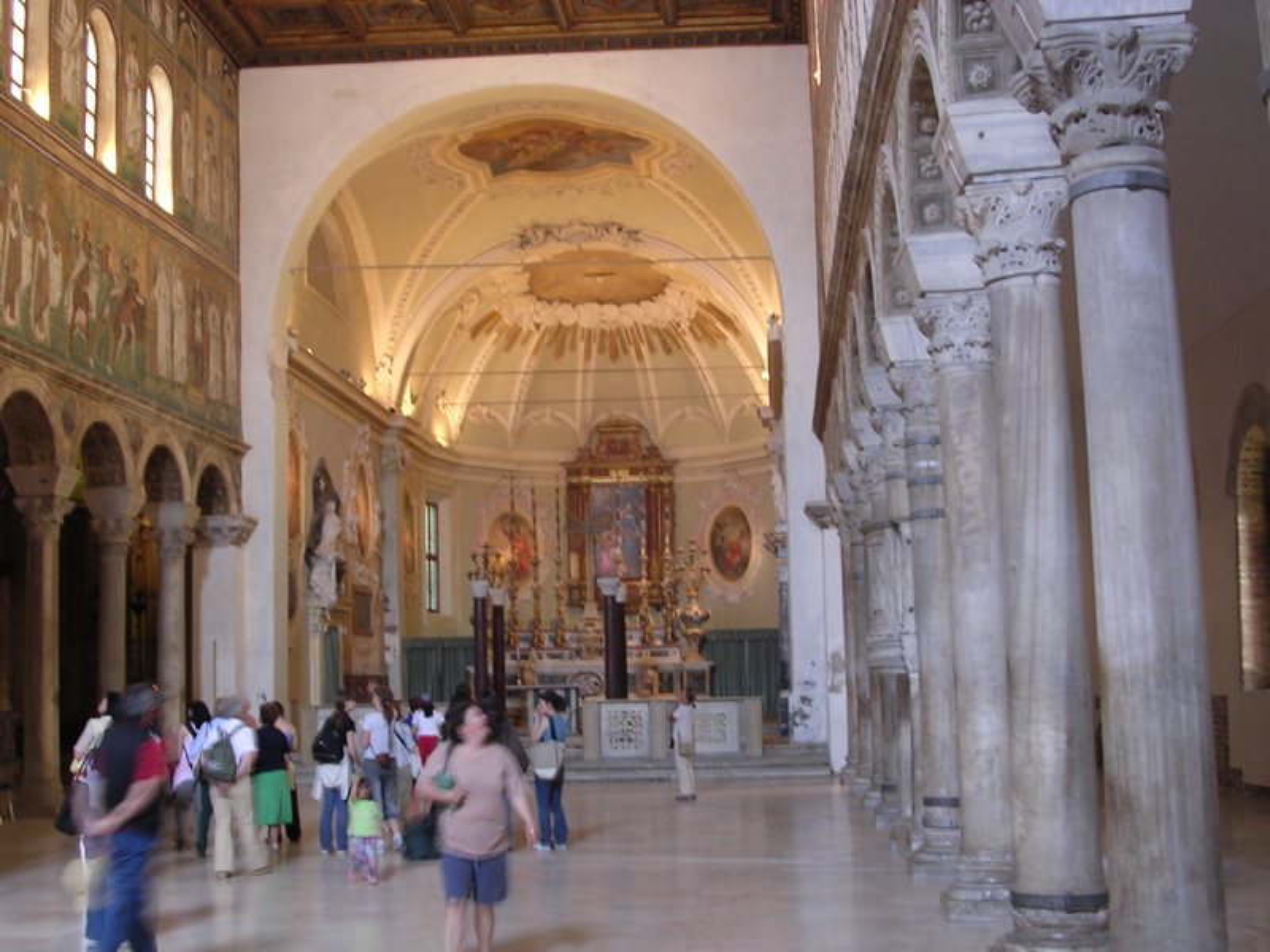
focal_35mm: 46
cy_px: 476
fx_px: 1688
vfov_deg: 31.5
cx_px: 635
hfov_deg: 41.2
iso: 115
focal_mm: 7.1
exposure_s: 1/3.7
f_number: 3
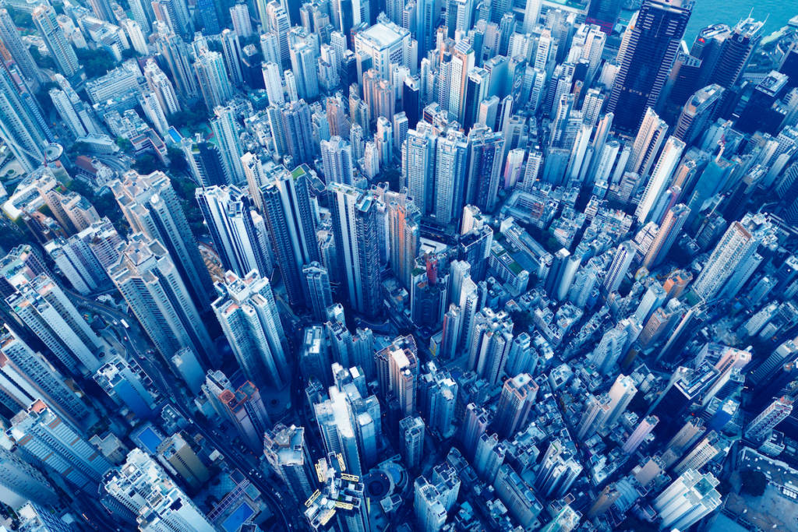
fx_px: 621
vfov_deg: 46.4
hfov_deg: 65.5
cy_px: 266
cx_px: 399
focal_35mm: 28
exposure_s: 1/25
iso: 100
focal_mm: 10.26
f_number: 5.6
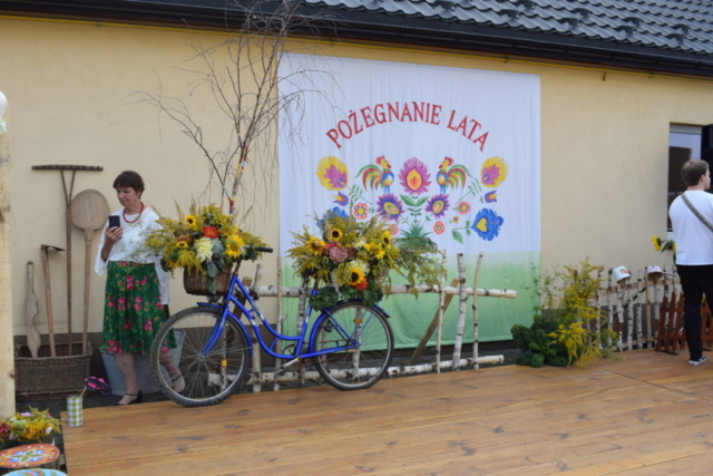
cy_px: 238
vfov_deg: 36.9
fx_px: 713
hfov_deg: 53.1
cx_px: 356
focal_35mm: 36
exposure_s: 1/250
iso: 280
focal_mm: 24
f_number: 8
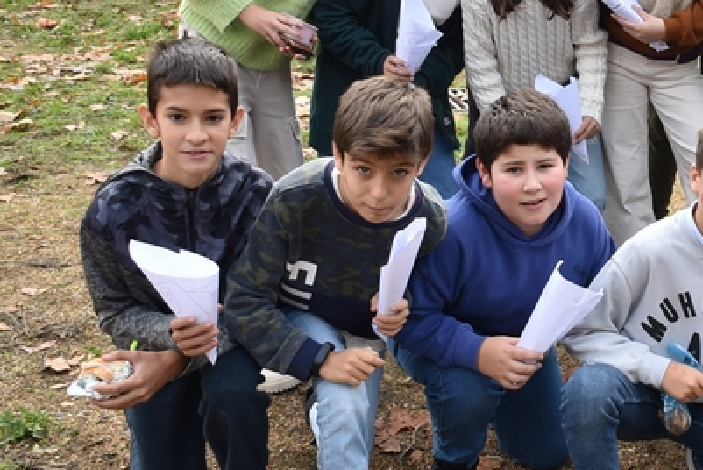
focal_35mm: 74
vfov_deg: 18.4
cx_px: 710
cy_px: 165
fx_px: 1446
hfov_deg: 25.9
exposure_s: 1/200
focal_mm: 22
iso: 100
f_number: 3.5
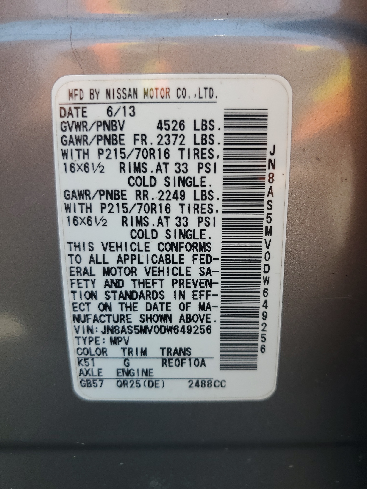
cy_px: 244
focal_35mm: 26
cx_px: 184
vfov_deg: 67.3
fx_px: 368
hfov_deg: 53.1
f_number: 1.5
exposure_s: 1/385
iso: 50
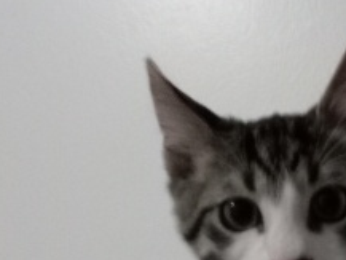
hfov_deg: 19.0
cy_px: 287
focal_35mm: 103
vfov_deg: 14.1
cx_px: 234
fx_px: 1030
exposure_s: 1/25
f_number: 1.8
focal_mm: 4.04
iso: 5270
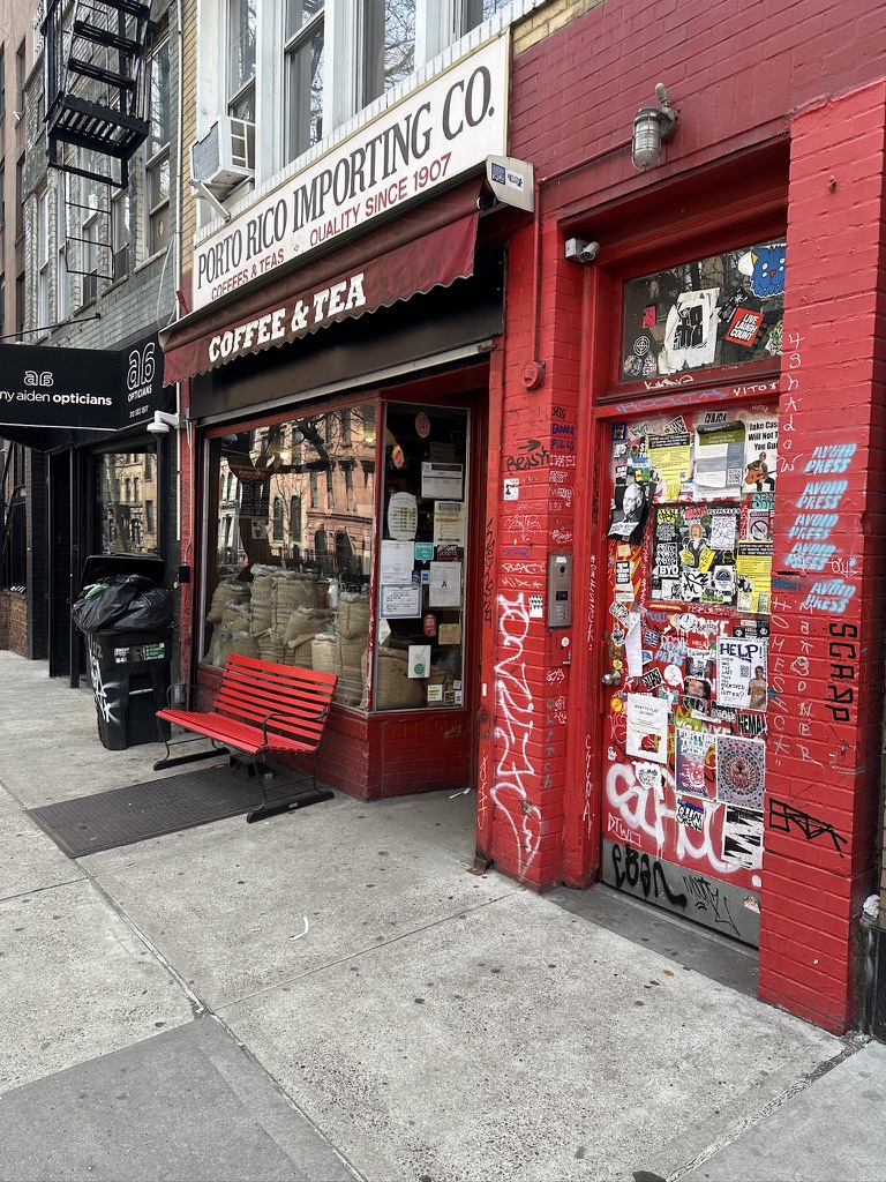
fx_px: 819
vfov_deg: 71.6
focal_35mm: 24
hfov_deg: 56.8
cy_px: 591
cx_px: 443
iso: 80
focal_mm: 6.86
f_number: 1.78
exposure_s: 1/829
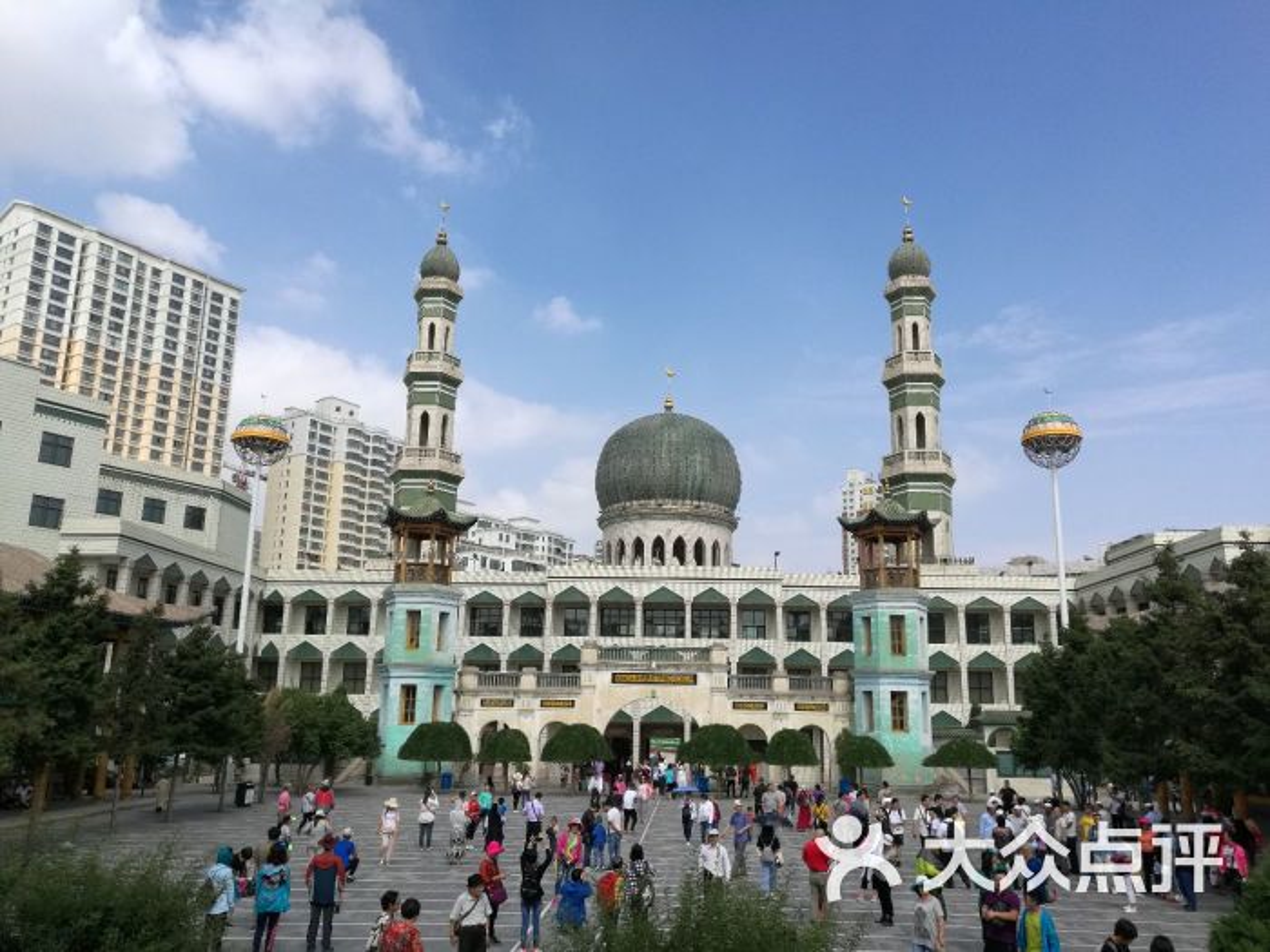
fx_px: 991
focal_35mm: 27
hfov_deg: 65.3
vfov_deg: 51.4
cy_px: 476
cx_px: 635
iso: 50
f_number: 2
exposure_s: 1/1111
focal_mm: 4.04
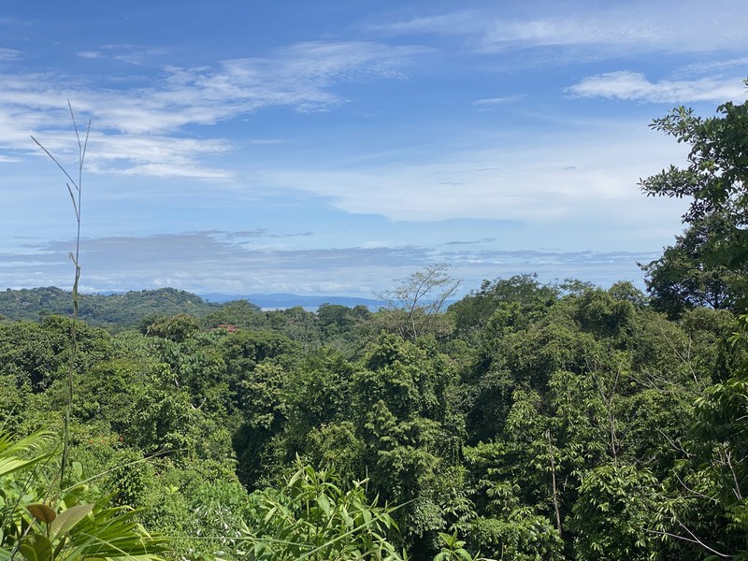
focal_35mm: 52
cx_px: 374
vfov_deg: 28.0
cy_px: 280
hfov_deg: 36.8
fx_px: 1124
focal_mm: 6
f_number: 2
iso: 20
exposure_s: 1/1916
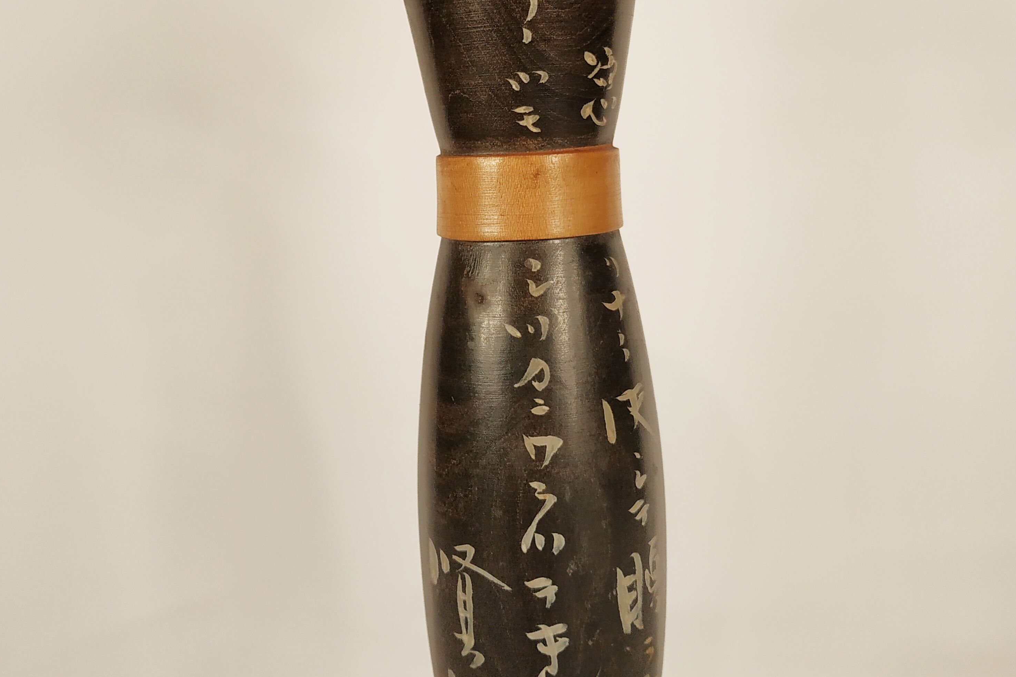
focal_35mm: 34
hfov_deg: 55.8
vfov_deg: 38.4
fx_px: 959
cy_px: 220
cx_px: 499
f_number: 1.9
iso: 100
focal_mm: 3.94
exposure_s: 1/158
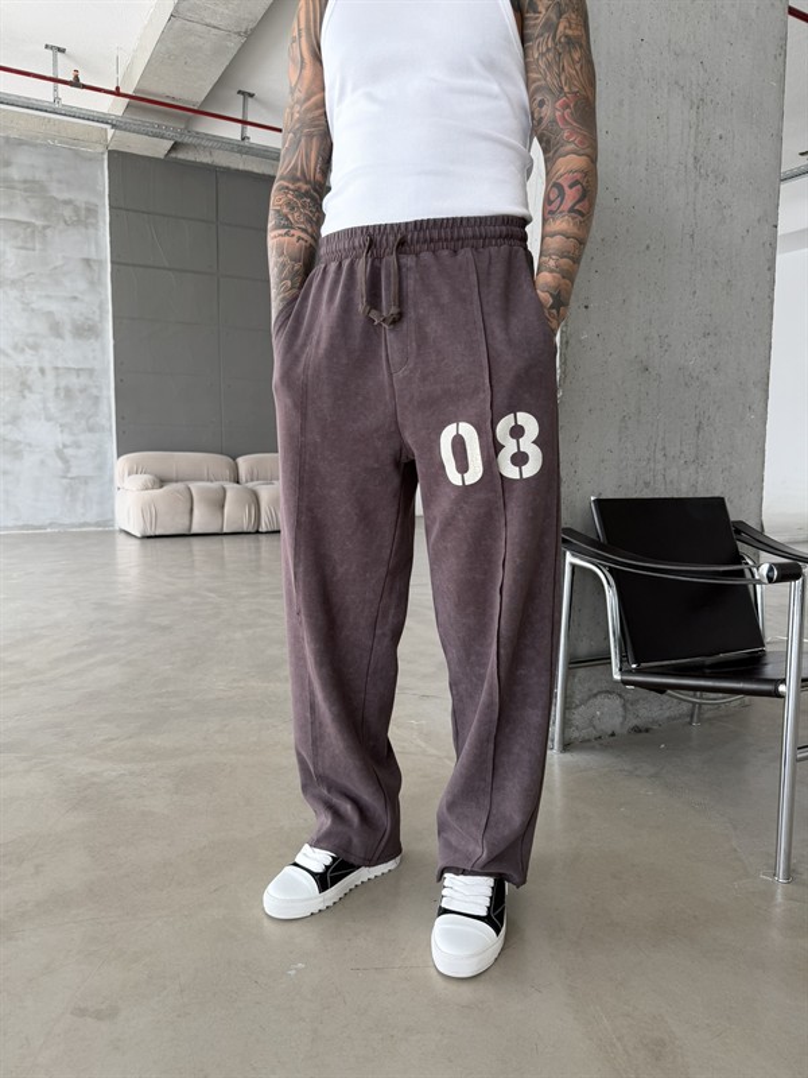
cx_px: 404
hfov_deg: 56.8
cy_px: 539
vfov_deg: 71.6
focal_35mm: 24
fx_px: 747
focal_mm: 6.76
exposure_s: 1/206
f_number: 1.78
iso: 80
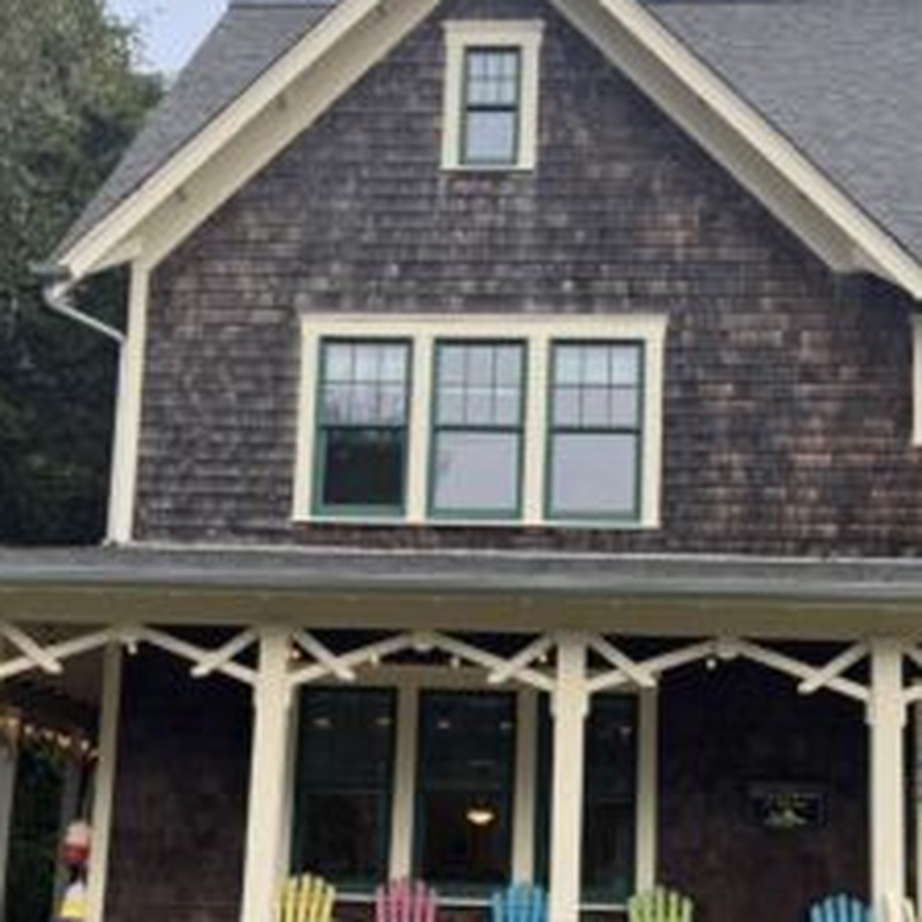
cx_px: 484
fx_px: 1718
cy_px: 600
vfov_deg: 29.9
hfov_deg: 30.0
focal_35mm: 57
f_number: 1.78
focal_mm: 6.76
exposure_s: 1/280
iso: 80
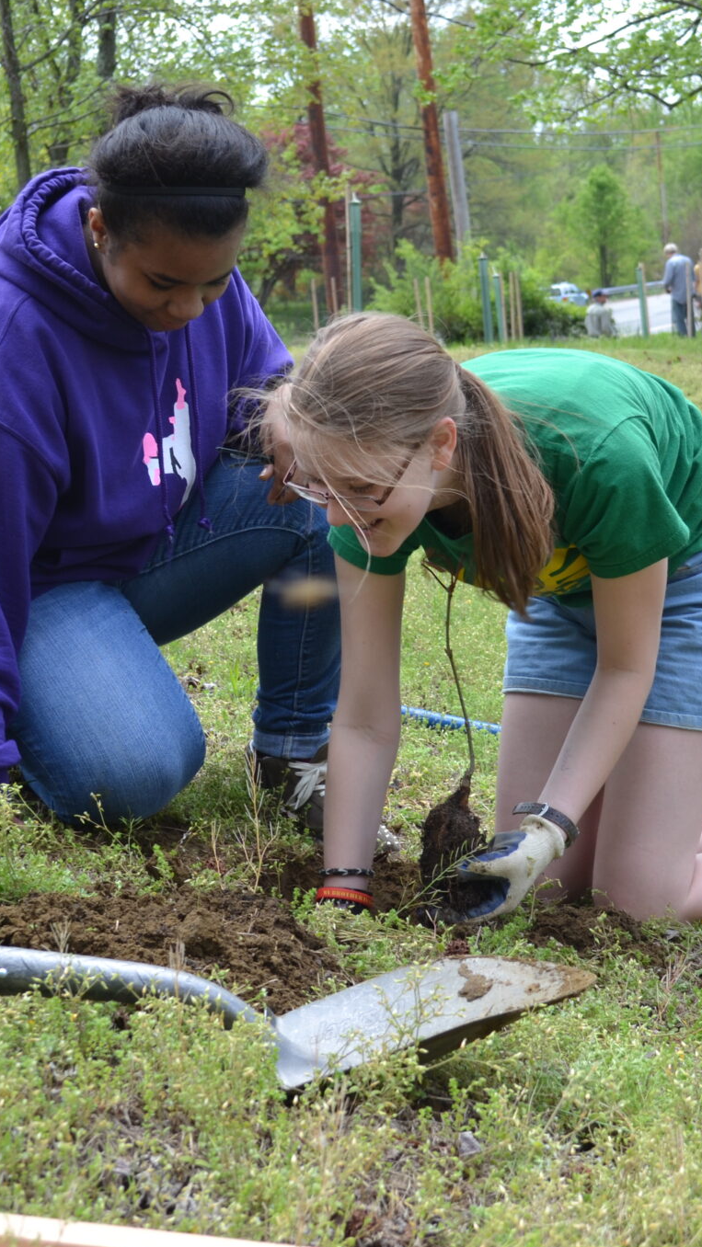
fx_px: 2276
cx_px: 480
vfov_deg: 30.7
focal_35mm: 69
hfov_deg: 17.5
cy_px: 623
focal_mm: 29
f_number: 6.3
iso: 100
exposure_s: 1/160
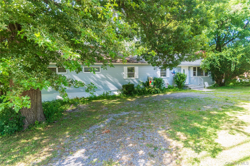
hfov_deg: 100.4
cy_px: 83
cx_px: 125
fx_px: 104
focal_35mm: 15
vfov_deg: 77.3
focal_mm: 10
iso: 125
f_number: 4
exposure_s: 1/60
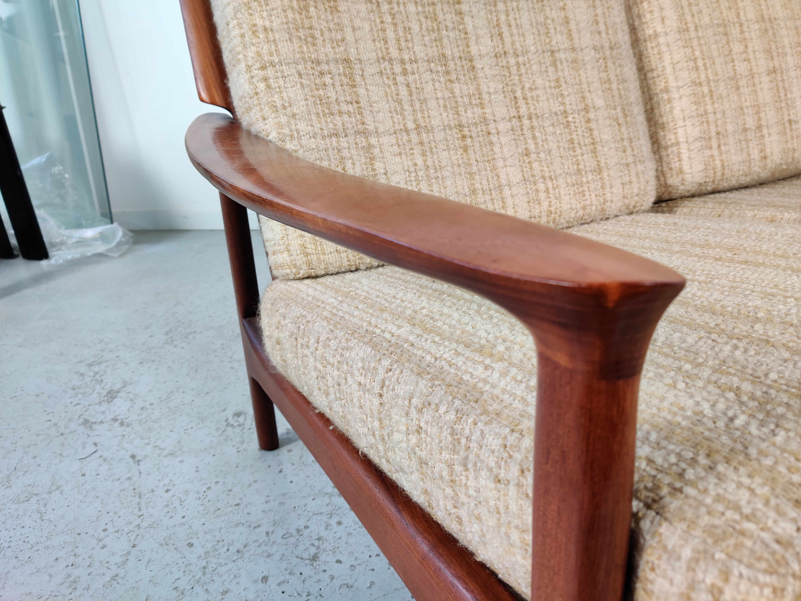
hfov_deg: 65.3
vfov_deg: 51.4
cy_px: 300
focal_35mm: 27
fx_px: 625
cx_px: 400
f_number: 1.65
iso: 250
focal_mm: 4.75
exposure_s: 1/100
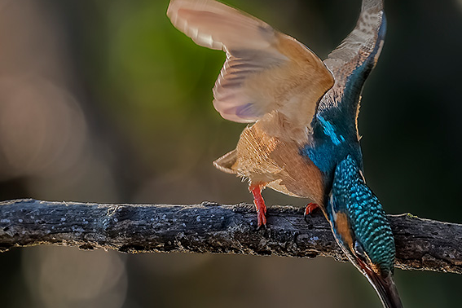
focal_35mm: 847
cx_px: 275
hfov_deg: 2.4
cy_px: 271
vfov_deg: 1.6
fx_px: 10869
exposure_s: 1/1000
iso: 1600
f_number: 5.6
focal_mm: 370
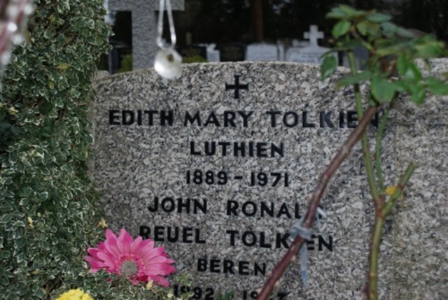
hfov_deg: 33.3
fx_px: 748
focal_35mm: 60
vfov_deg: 22.7
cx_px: 224
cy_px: 150
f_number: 5.6
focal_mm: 40
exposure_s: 1/60
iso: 400
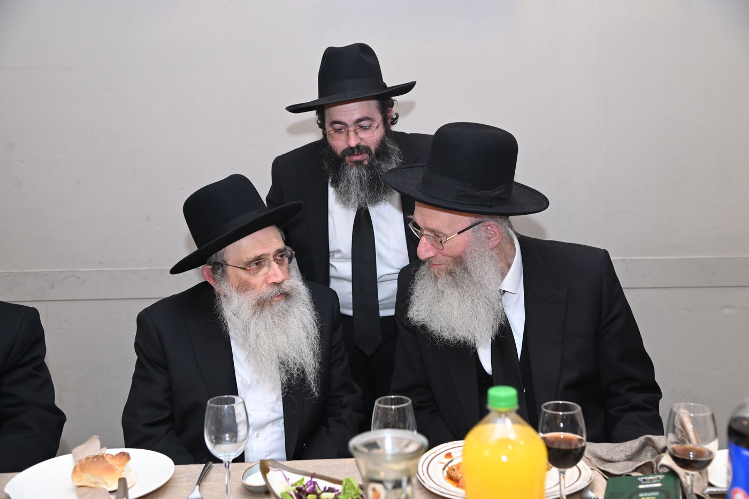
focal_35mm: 46
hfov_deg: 42.8
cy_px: 250
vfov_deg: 29.2
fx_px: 957
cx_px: 374
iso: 2000
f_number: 4.5
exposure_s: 1/160
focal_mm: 46
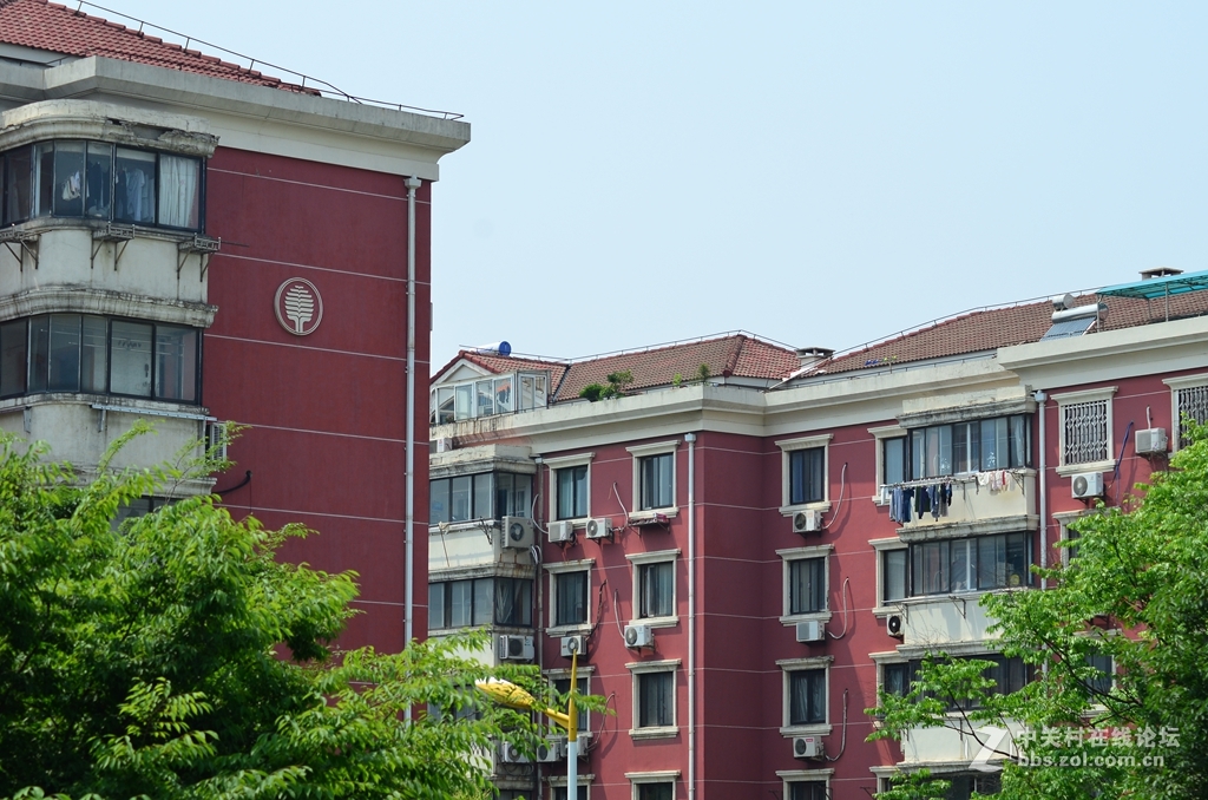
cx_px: 604
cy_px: 400
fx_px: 3516
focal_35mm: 105
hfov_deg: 19.5
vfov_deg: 13.0
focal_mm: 70
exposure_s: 1/640
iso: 200
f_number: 8
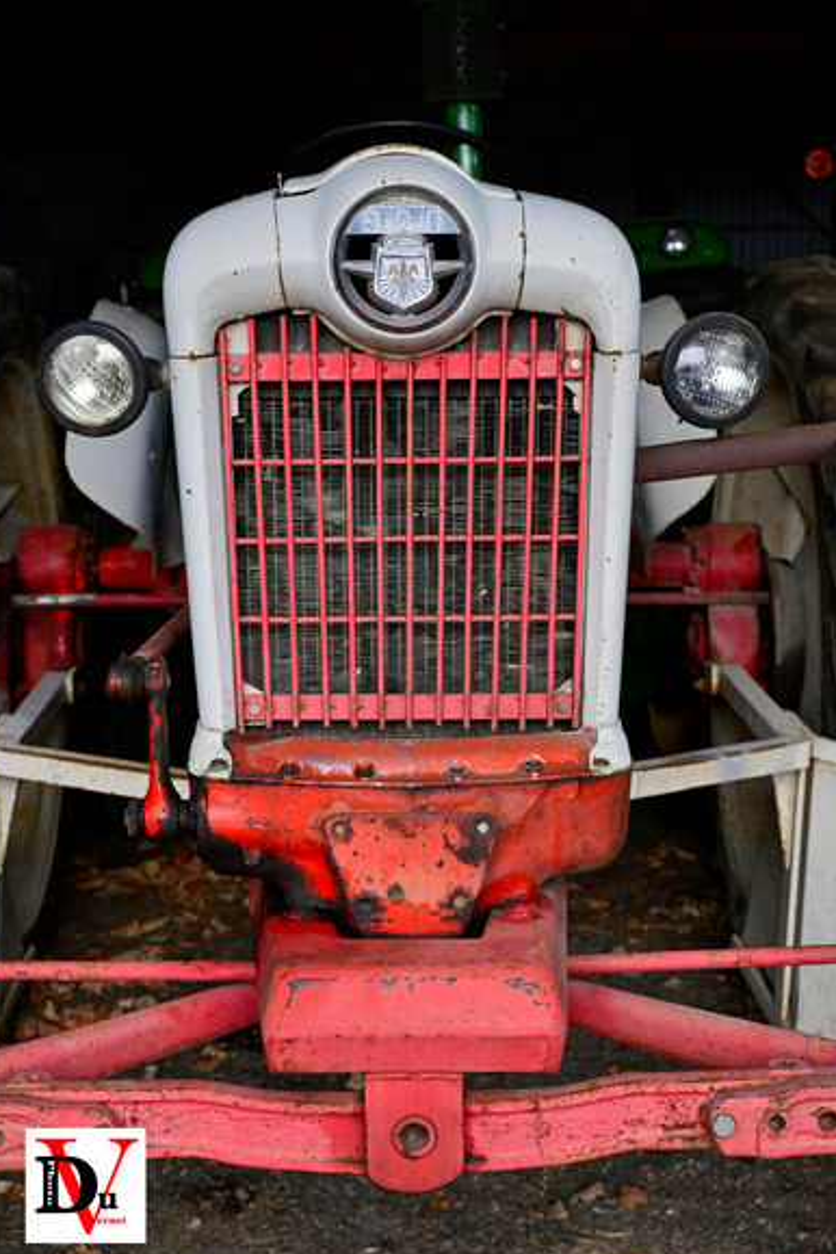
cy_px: 648
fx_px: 1985
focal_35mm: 57
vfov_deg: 35.1
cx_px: 405
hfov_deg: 23.8
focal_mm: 55
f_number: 7.1
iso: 1000
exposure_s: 1/500
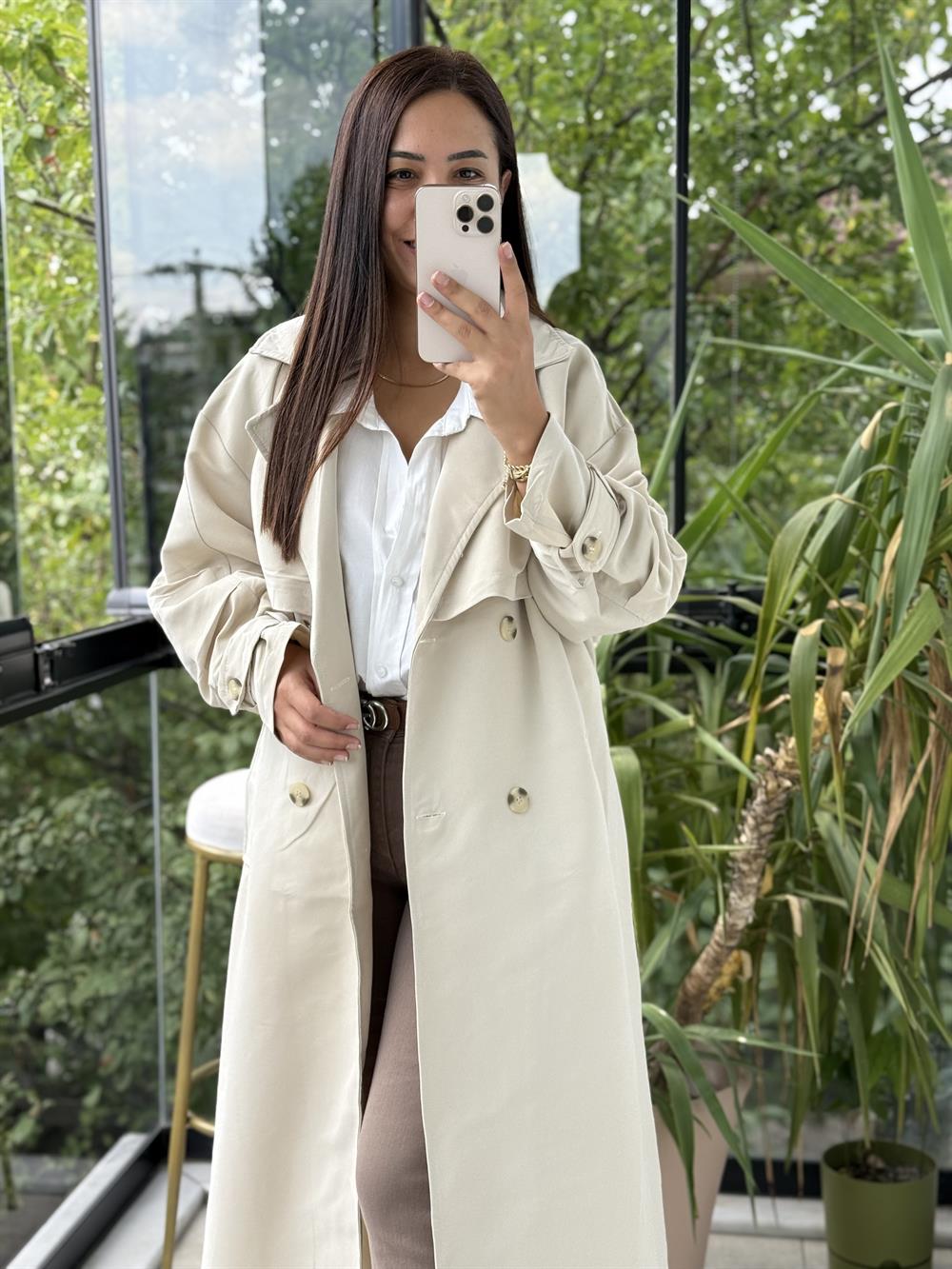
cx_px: 476
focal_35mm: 48
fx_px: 1760
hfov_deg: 30.3
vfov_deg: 39.7
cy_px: 634
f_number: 1.78
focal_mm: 6.76
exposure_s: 1/235
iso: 64
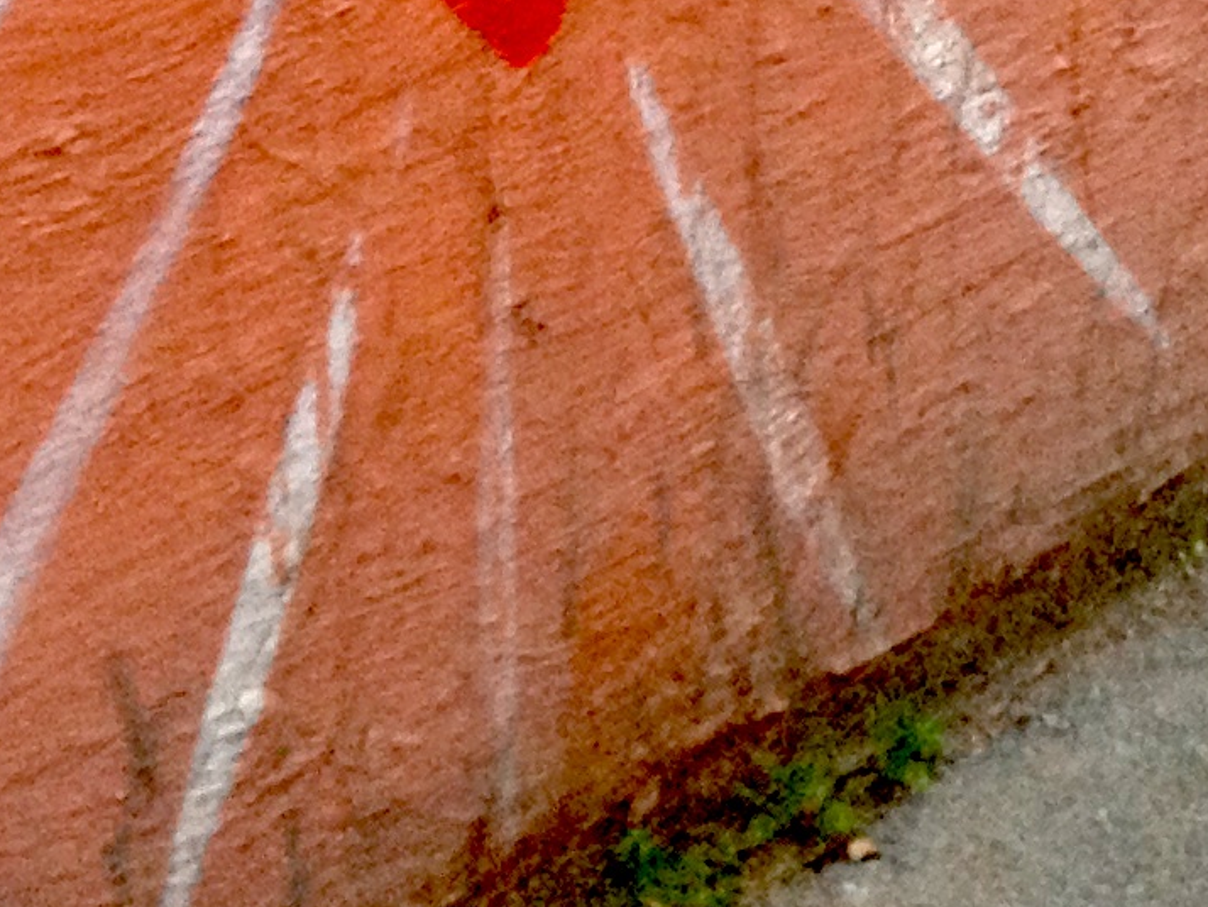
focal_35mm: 160
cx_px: 1279
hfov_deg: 12.2
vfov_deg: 8.6
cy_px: -1090
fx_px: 5585
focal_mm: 4.28
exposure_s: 1/20
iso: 160
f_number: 2.4
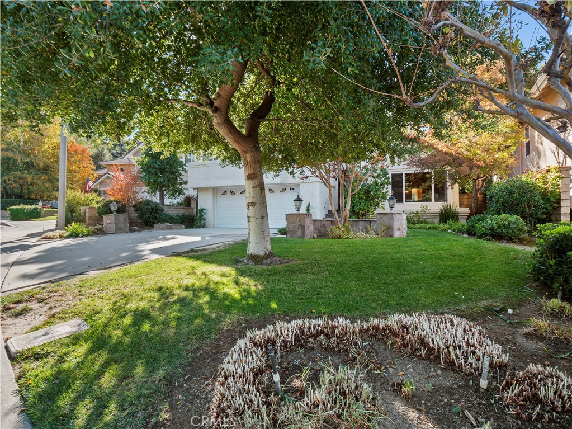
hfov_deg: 87.8
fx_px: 297
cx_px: 286
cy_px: 214
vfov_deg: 71.6
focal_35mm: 18
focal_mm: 9
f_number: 8
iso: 200
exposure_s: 1/25
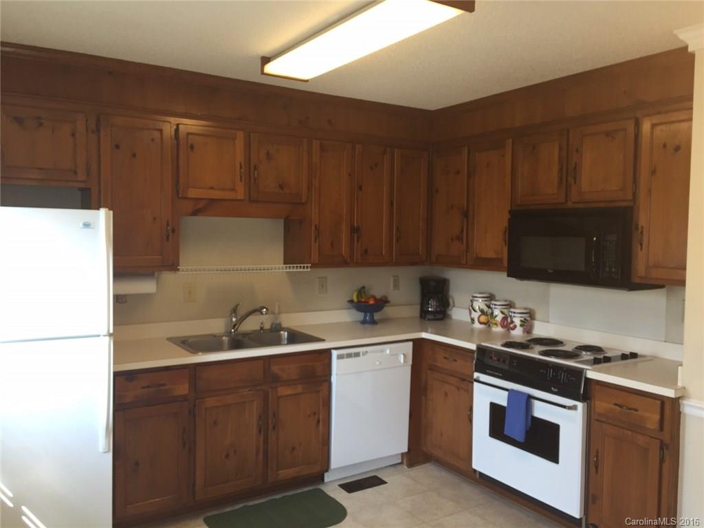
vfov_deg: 48.2
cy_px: 264
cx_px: 352
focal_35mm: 29
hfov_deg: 61.7
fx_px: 590
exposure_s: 1/30
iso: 40
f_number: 2.2
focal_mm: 4.15
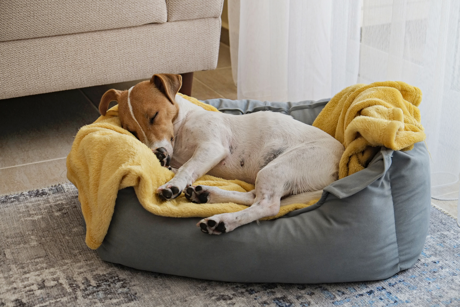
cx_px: 230
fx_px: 690
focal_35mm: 54
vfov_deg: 25.1
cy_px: 154
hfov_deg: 36.9
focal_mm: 35.8
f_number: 5
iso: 640
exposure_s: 1/125
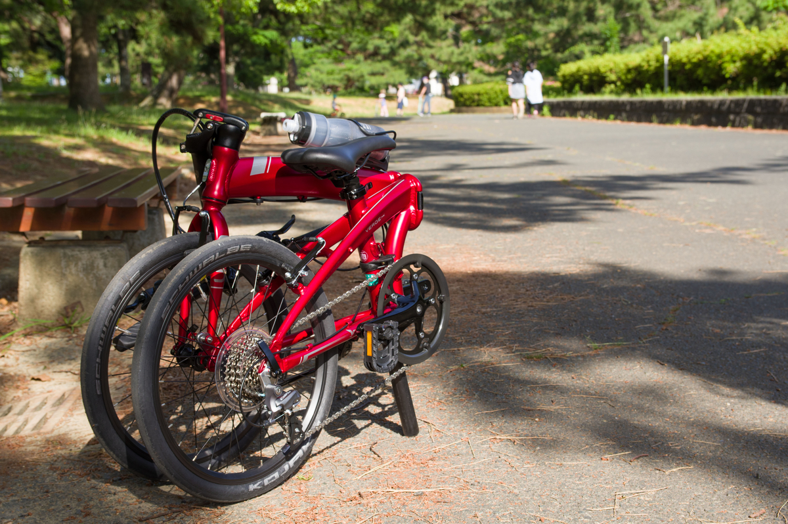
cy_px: 262
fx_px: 1247
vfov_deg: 23.7
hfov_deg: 35.1
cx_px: 394
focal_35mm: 57
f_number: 5.6
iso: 200
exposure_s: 1/160
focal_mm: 38
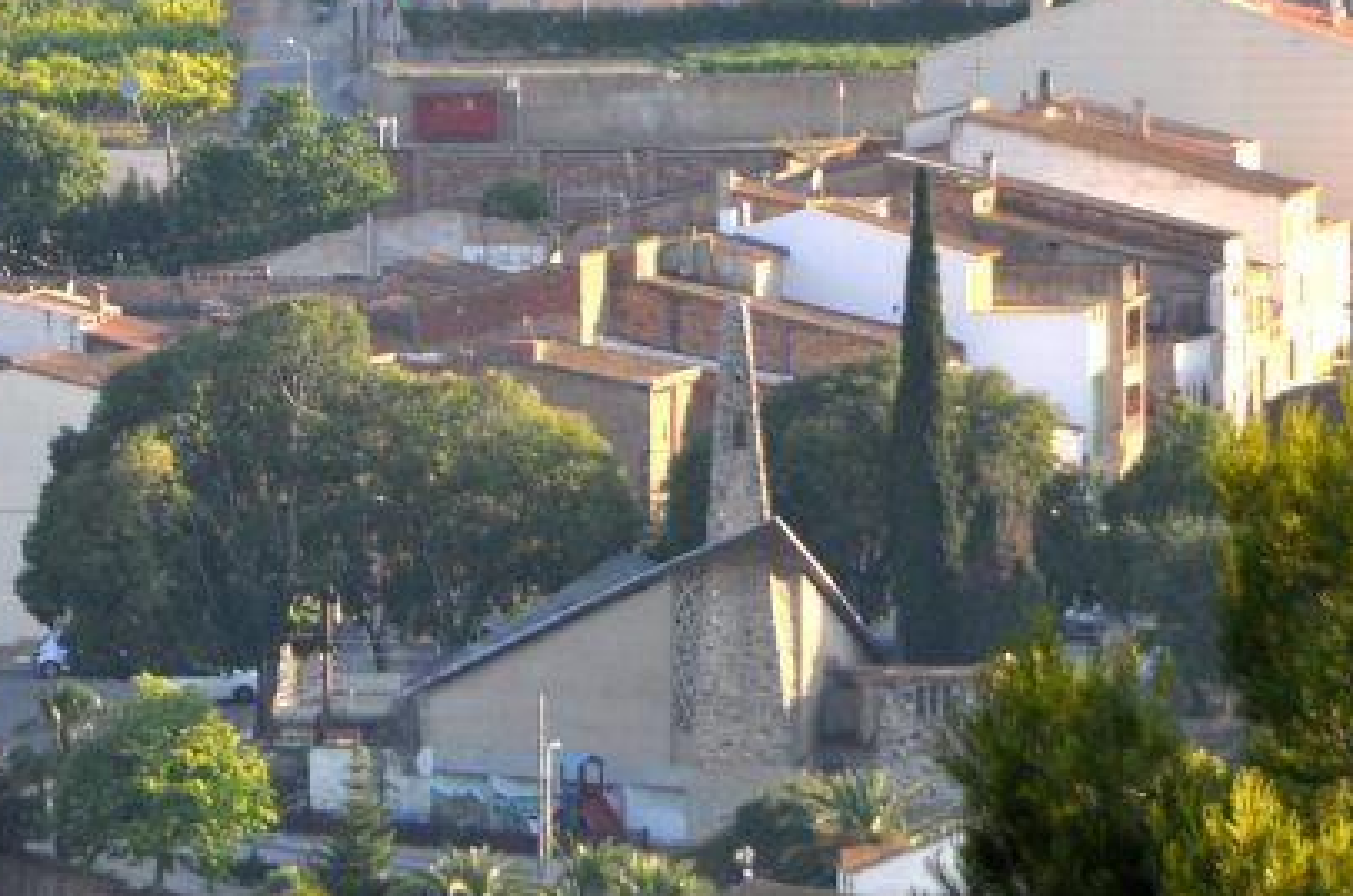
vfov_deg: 1.8
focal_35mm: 757
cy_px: 446
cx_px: 483
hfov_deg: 2.7
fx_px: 28395
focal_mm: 200
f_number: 5.6
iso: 500
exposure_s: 1/500
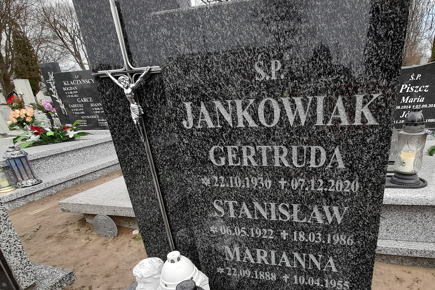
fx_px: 242
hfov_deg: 82.5
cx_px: 271
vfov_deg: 60.2
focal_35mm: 20
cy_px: 199
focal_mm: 1.42
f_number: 2.2
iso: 40
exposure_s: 1/385
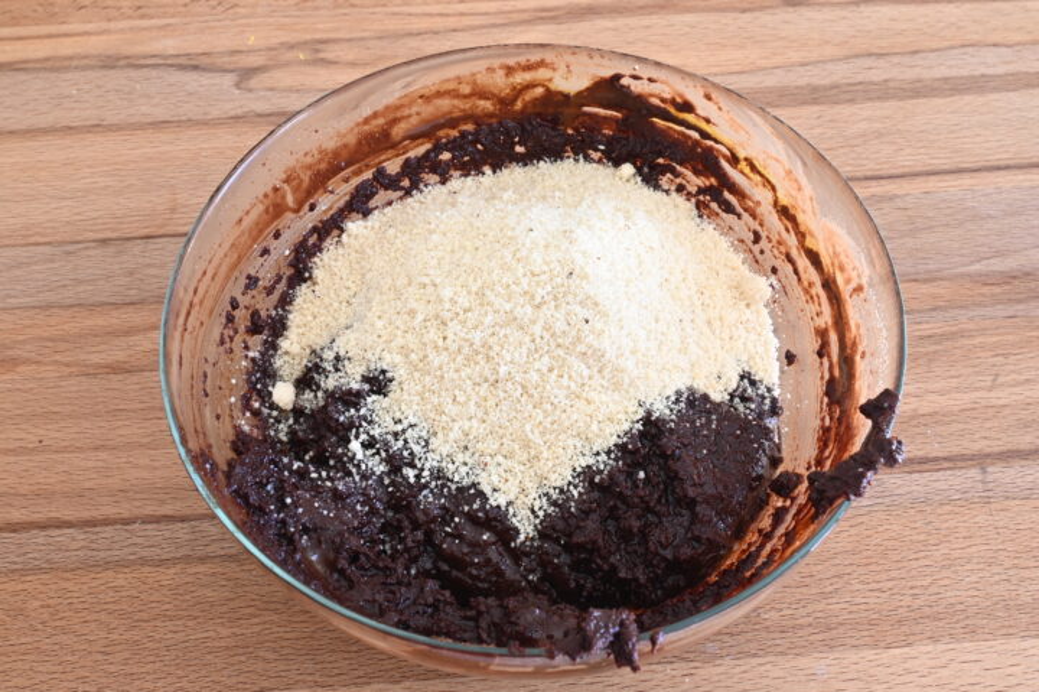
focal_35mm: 42
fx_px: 1211
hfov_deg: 46.4
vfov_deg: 31.8
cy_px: 346
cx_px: 520
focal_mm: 28
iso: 200
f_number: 11
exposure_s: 1/6
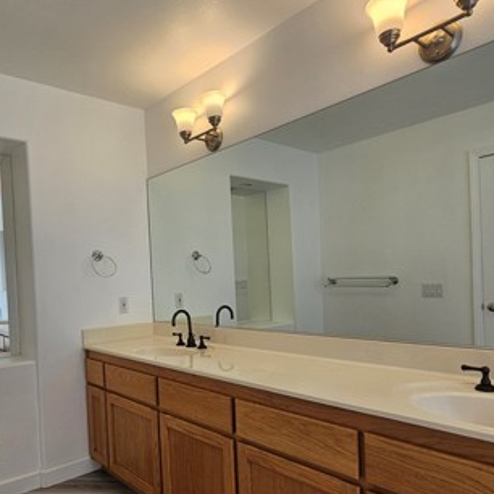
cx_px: 187
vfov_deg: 64.6
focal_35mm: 24
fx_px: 387
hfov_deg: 64.2
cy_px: 291
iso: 50
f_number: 2.2
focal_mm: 2.2
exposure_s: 1/201
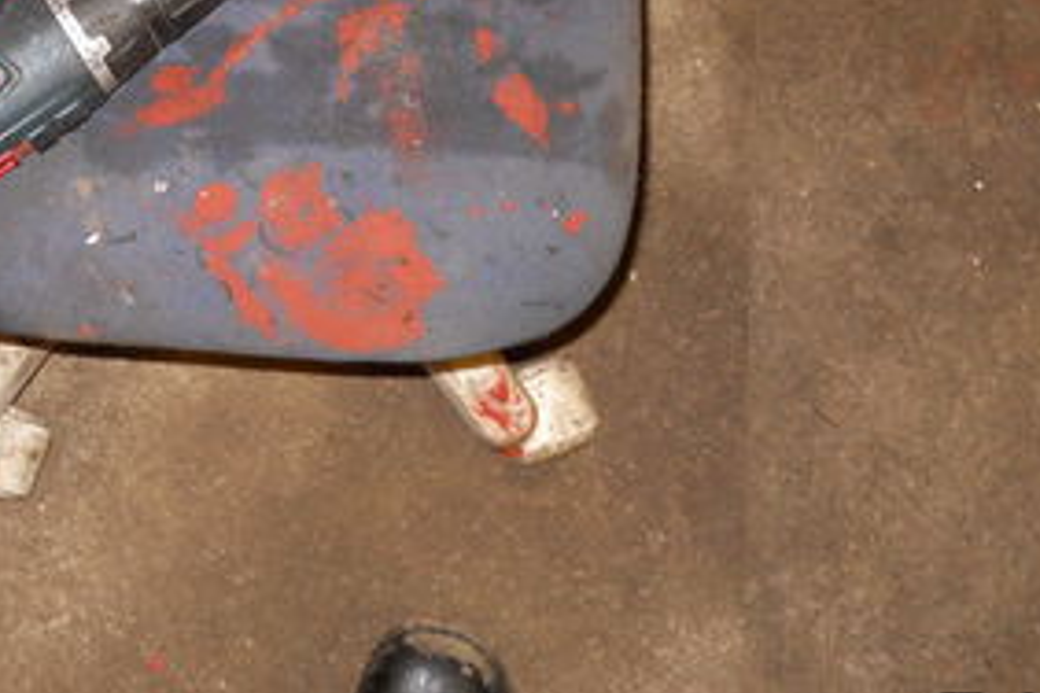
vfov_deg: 19.4
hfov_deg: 30.4
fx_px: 1907
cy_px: -133
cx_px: 372
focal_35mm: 66
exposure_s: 1/25
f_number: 2.7
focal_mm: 5
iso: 125
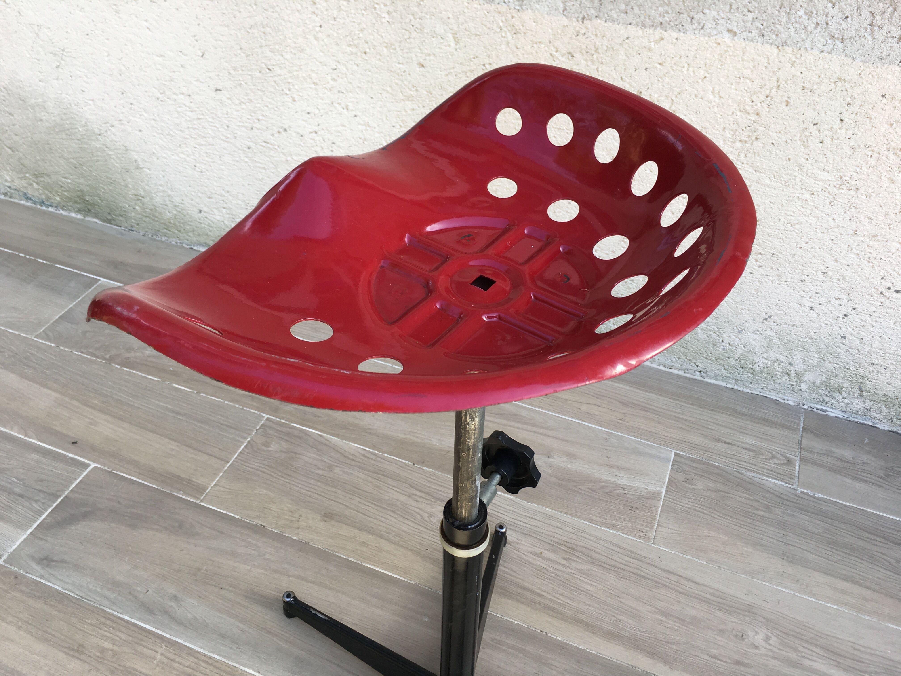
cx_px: 450
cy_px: 338
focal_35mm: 29
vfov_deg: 48.2
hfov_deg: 61.7
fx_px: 755
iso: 25
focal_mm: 4.15
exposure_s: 1/100
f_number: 2.2
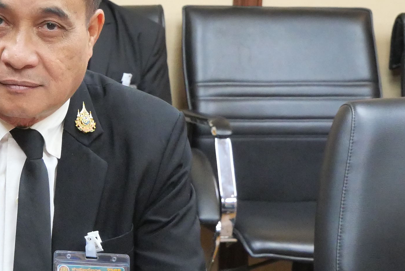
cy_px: 105
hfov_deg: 13.1
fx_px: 1745
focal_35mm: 155
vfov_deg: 8.9
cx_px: 7
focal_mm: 28
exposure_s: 1/125
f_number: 4.7
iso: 3200
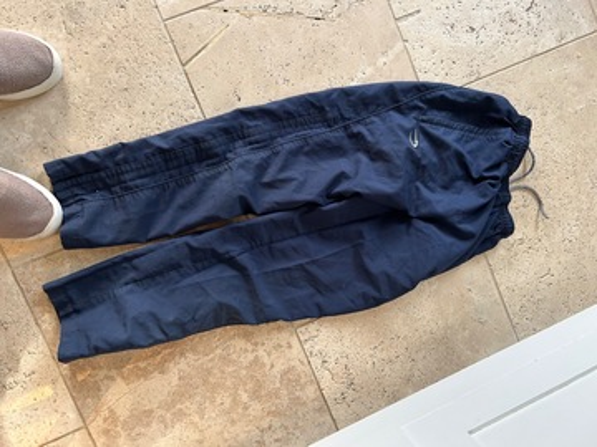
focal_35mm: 26
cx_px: 298
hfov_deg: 67.3
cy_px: 224
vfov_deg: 53.1
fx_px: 448
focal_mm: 5.7
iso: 125
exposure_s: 1/65
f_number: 1.5
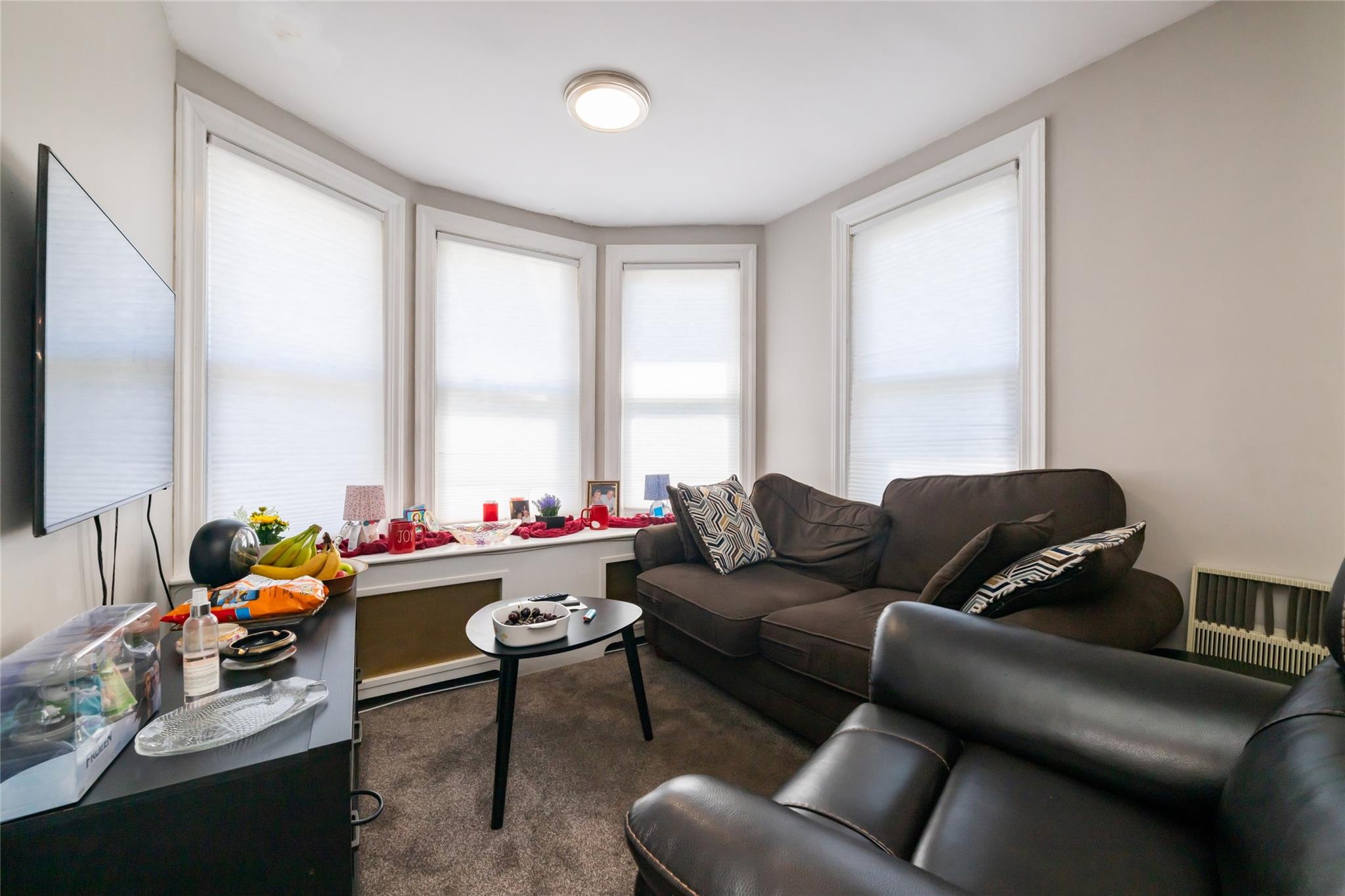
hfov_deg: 102.3
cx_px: 672
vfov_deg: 79.2
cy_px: 448
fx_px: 542
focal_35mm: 14
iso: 400
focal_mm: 14.5
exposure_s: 1/125
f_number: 11
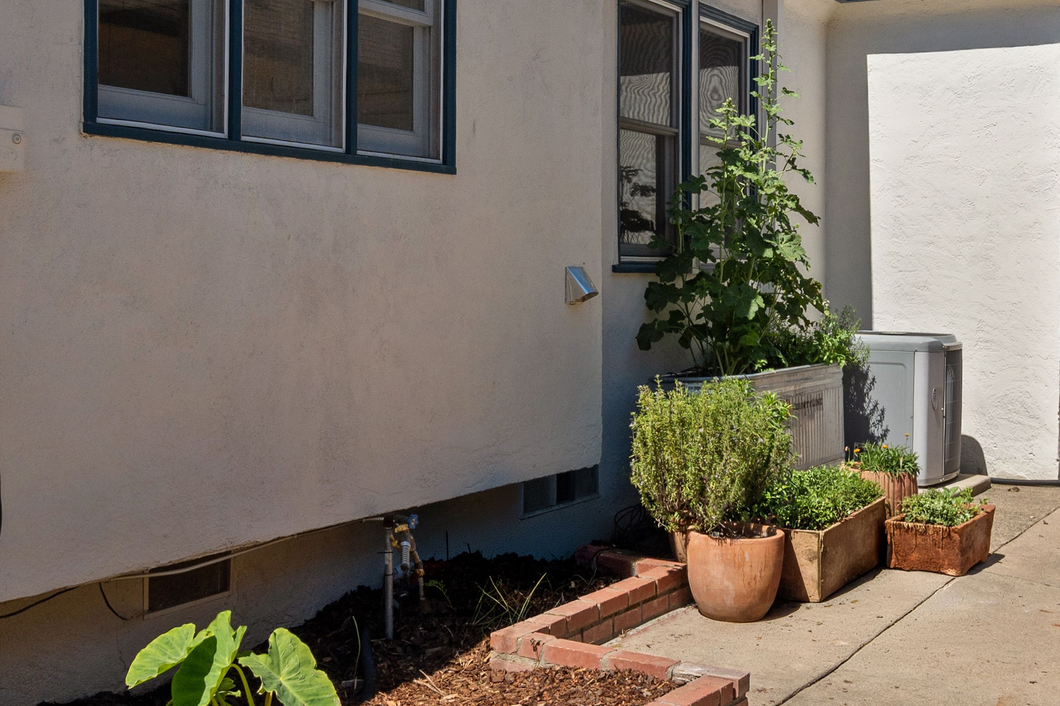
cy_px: 286
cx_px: 576
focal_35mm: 45
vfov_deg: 29.8
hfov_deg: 43.6
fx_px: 1325
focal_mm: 16
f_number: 8
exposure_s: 1/800
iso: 320
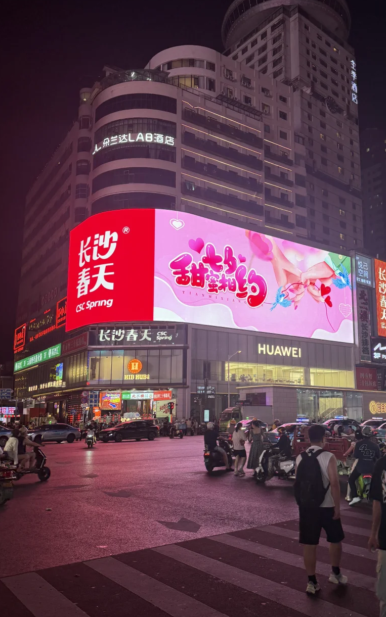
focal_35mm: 30
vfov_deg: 62.8
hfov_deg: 41.6
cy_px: 332
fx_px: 505
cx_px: 235
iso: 125
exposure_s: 1/121
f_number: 1.78
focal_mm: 6.76
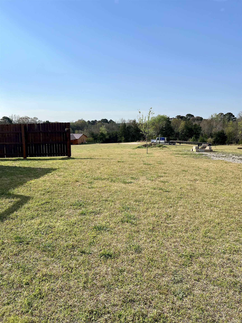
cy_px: 162
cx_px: 121
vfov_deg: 67.3
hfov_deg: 53.1
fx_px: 242
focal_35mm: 26
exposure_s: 1/5319
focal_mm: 5.7
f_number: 1.5
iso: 50
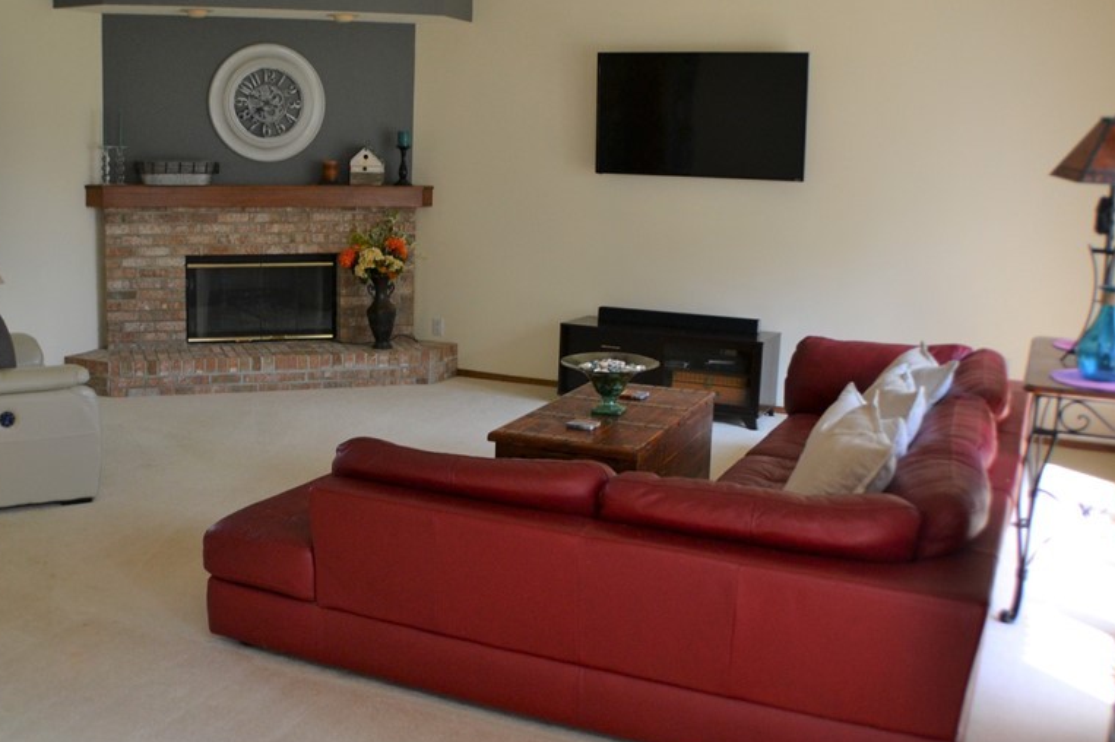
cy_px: 329
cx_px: 421
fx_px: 1455
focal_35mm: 47
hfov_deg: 41.6
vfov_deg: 28.6
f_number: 4
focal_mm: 22
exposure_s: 1/60
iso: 500
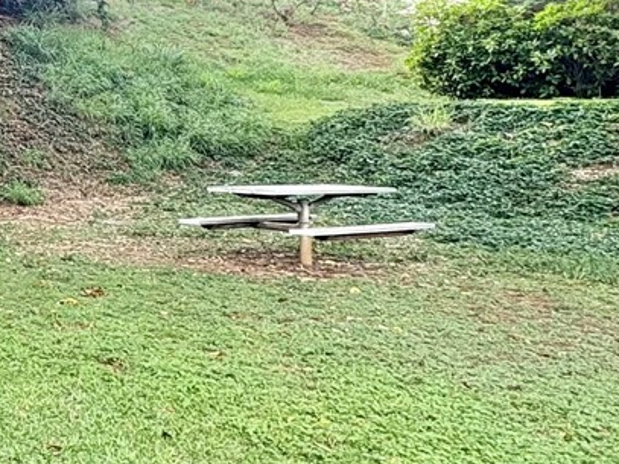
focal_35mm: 55
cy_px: 6
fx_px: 983
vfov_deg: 25.3
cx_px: -190
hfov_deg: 28.5
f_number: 2.2
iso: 64
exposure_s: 1/187
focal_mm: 2.22
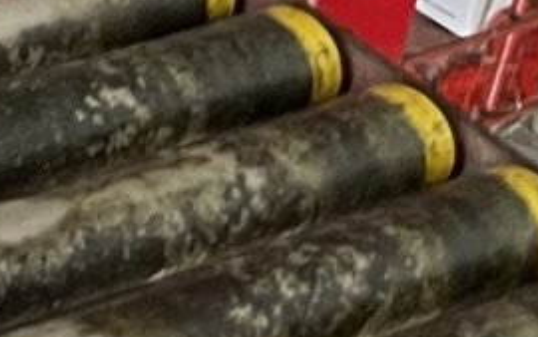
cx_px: -1433
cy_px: -750
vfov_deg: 5.8
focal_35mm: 209
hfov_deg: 7.7
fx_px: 3066
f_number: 1.6
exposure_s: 1/50
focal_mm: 5.1
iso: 100
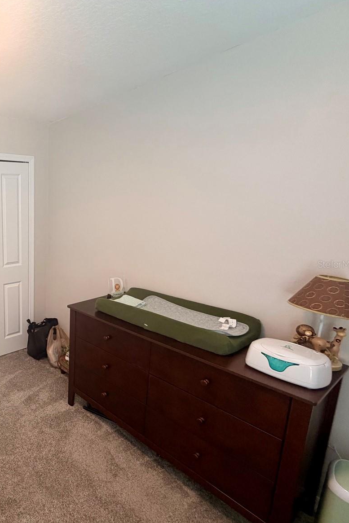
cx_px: 1
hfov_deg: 50.3
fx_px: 291
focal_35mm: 20
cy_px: 264
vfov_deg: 84.0
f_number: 2.2
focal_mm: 2.22
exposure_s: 1/120
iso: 250
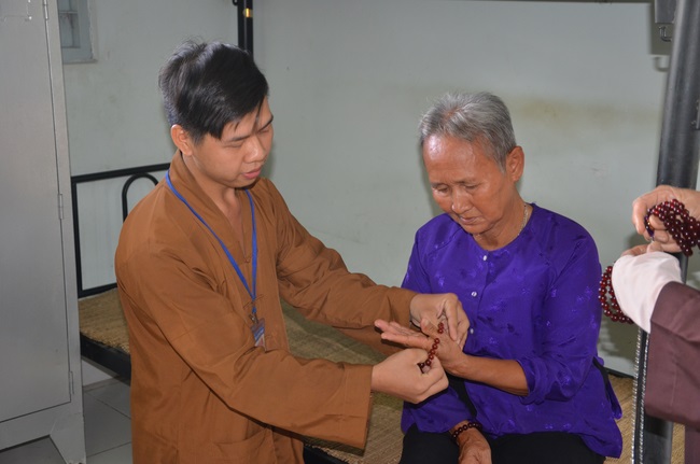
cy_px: 232
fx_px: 1019
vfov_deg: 25.7
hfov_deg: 37.9
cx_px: 350
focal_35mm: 52
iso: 640
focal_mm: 35
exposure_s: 1/60
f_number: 4.5
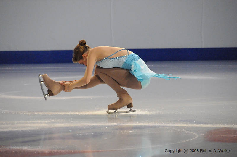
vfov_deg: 4.6
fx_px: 1972
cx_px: 118
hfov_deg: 6.9
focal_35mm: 300
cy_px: 78
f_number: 5.6
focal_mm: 200
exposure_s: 1/1600
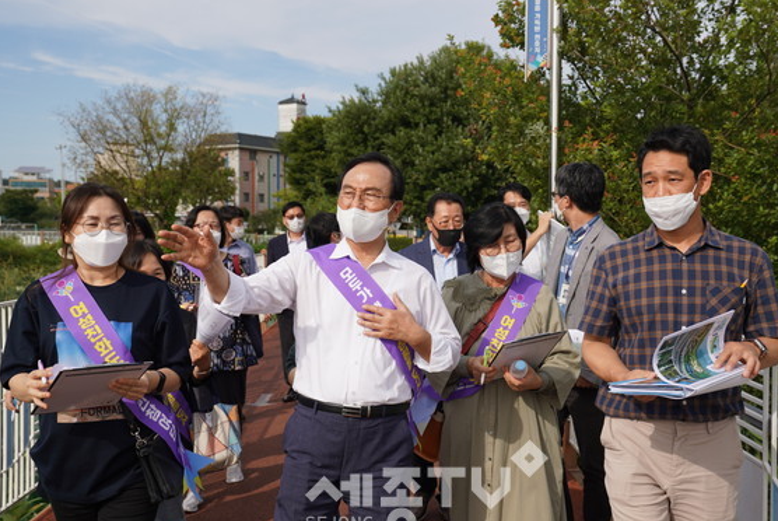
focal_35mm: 41
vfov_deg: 32.7
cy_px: 278
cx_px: 406
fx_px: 887
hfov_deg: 47.3
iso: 100
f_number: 5.6
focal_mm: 38
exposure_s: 1/500
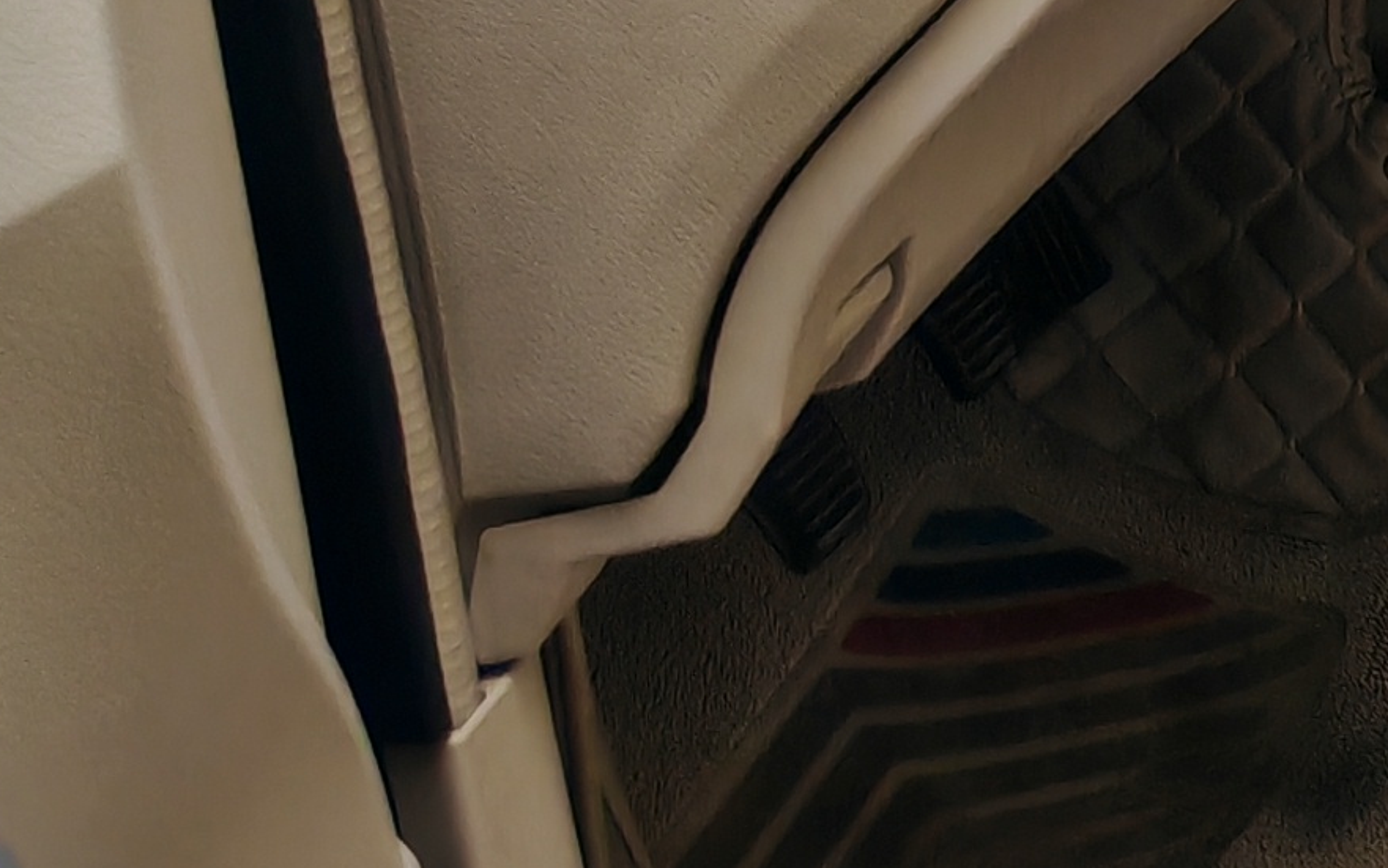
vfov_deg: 9.6
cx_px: 2321
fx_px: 5032
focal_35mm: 133
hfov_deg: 14.3
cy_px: -435
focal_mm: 5.52
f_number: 1.9
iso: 50
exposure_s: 1/510
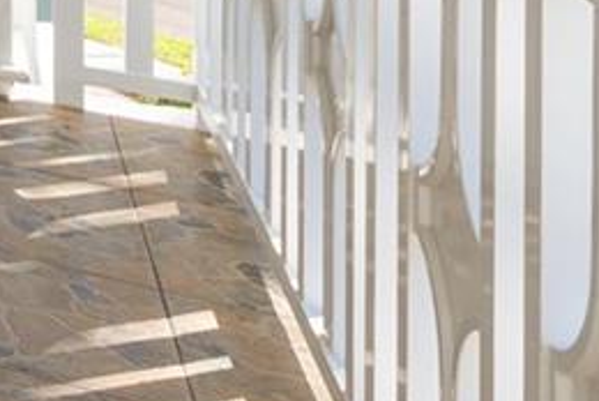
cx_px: -1074
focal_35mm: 86
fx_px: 1433
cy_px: -557
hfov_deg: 12.6
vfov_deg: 12.5
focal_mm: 14
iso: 200
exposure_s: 1/200
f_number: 9
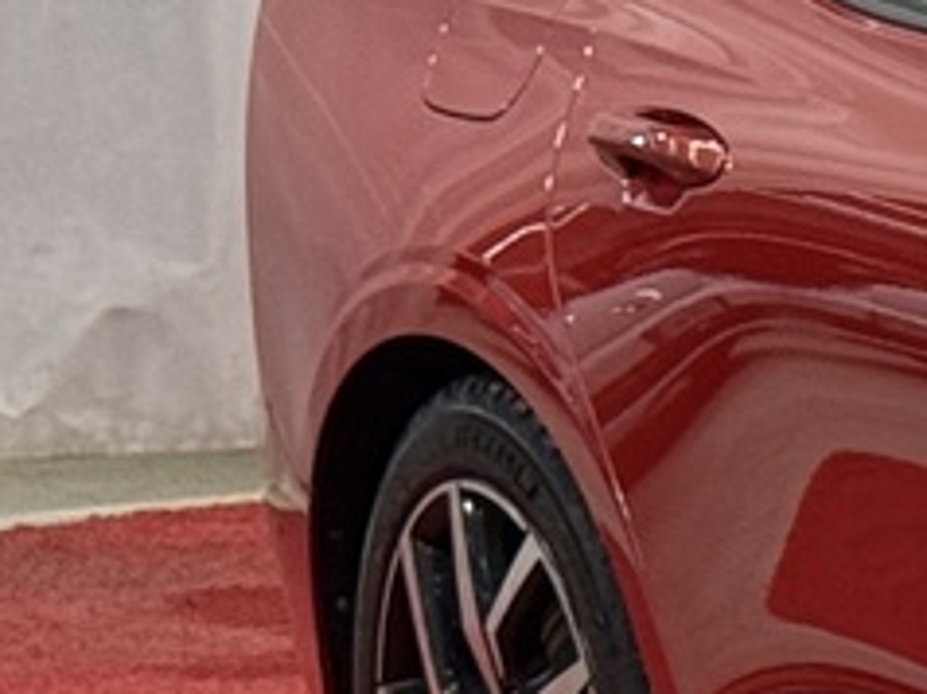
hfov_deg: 6.3
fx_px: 7785
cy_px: 495
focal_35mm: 291
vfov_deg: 5.1
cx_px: 2769
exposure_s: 1/117
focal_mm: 6.76
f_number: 1.78
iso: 125
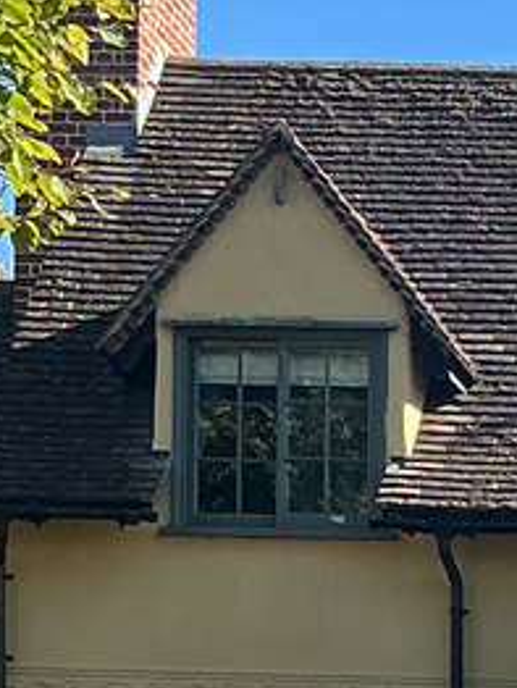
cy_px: 1169
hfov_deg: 8.5
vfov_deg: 11.2
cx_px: 1038
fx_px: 3300
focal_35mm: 166
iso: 25
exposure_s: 1/781
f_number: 1.8
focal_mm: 3
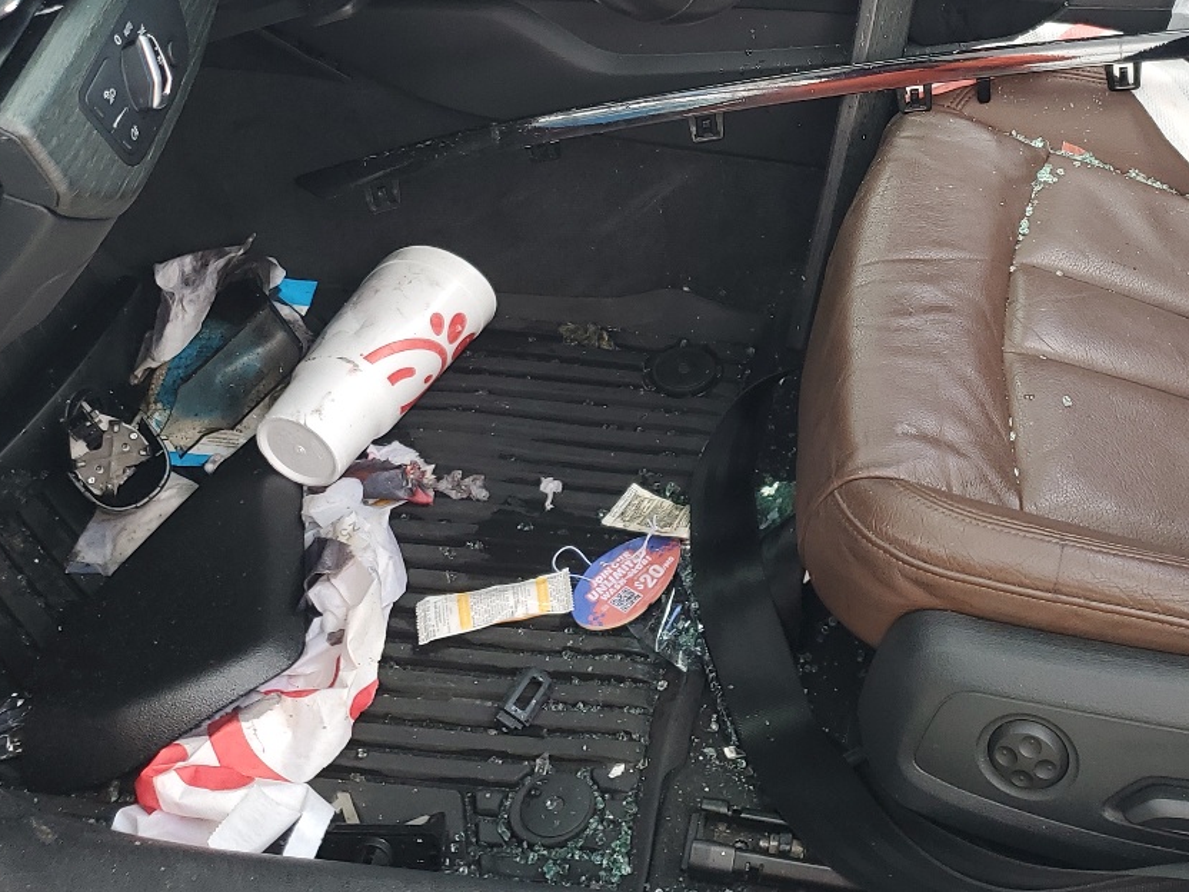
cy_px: 80
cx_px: 916
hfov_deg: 37.1
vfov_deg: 28.0
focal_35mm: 50
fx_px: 1717
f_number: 1.5
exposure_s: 1/217
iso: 50
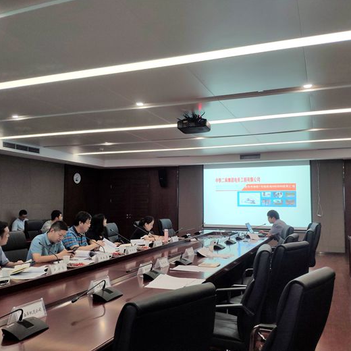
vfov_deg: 62.9
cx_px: 190
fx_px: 287
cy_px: 175
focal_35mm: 25
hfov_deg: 62.8
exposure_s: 1/100
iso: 205
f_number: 1.8
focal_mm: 4.22
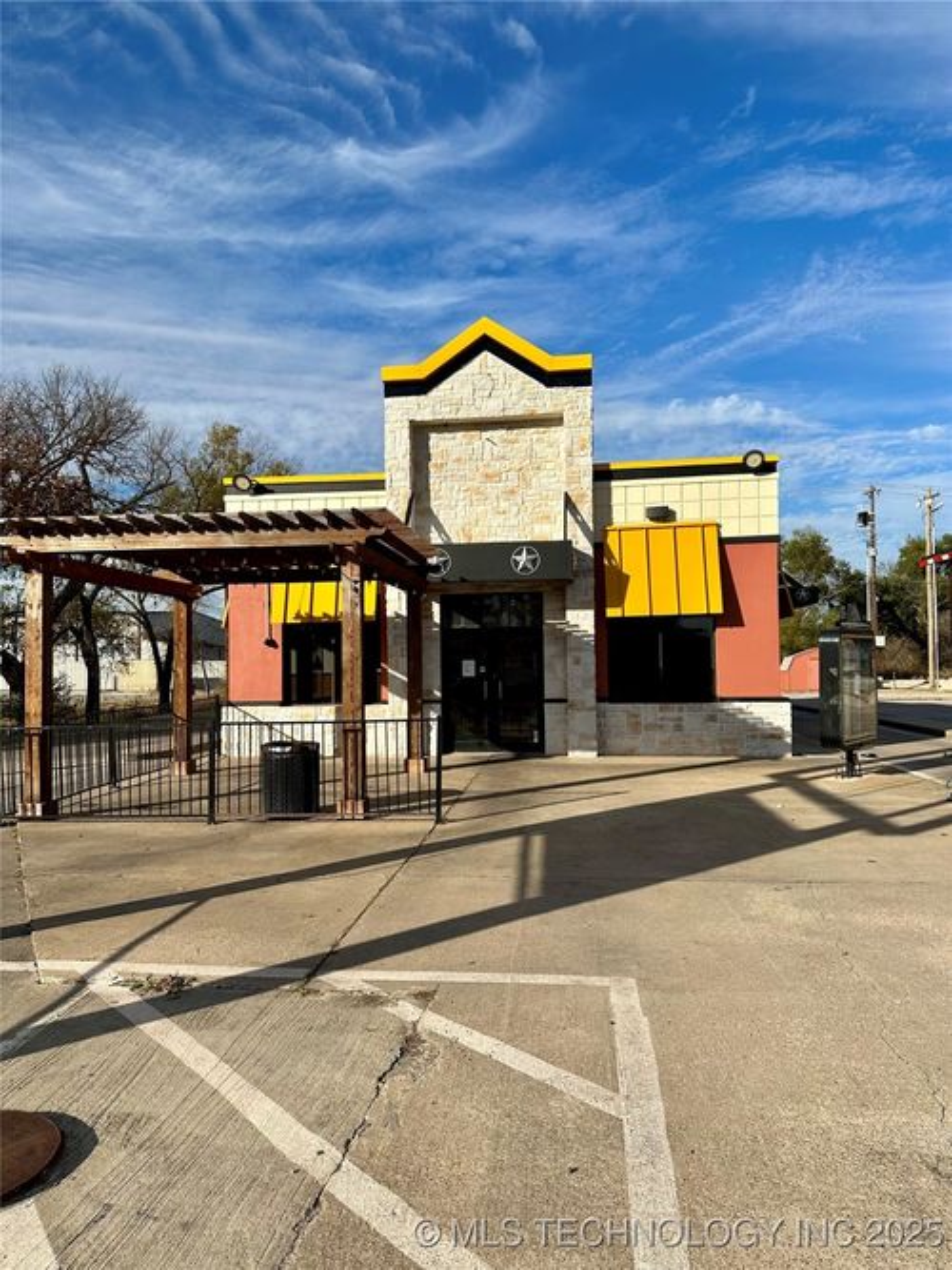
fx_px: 880
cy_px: 635
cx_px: 476
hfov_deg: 56.8
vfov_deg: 71.6
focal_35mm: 24
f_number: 1.78
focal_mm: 6.86
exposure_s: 1/6211
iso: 80
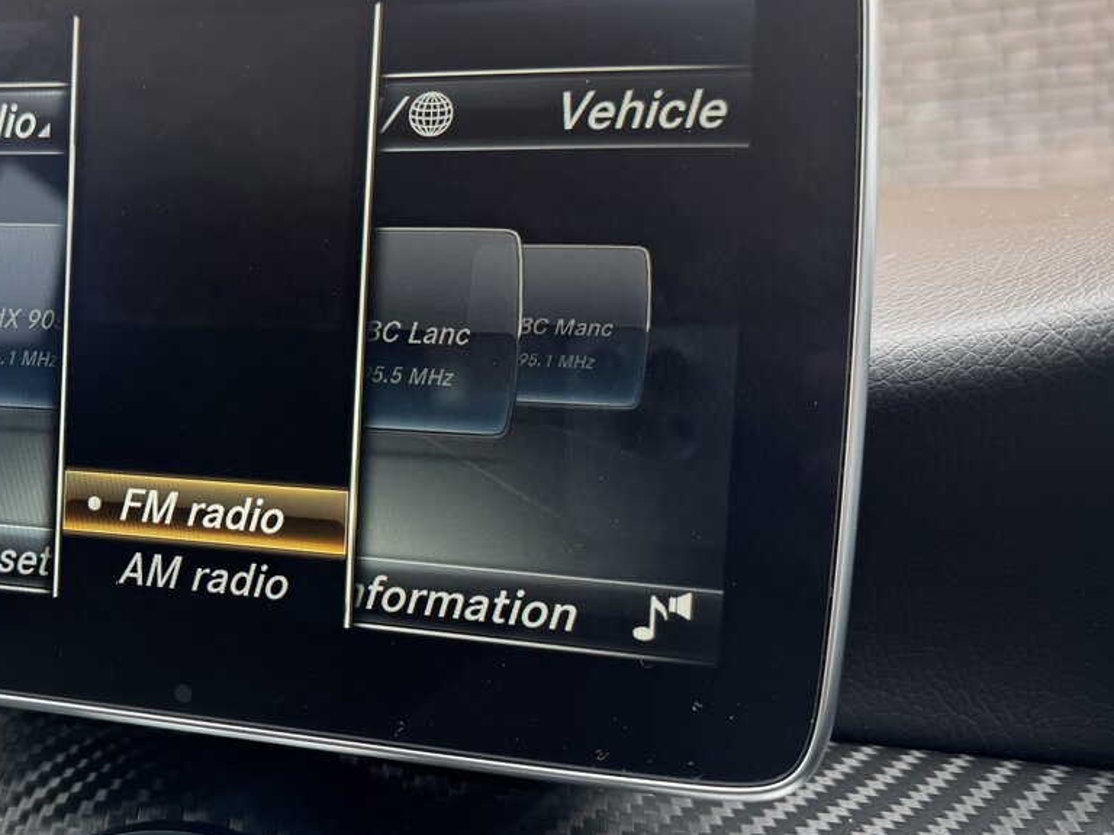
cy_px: 413
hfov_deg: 44.1
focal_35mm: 40
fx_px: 1287
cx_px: 191
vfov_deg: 36.0
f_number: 1.78
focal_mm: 6.76
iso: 100
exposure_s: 1/74
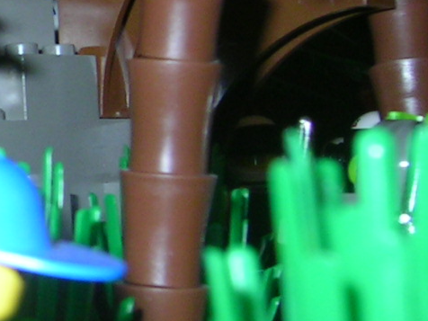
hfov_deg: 14.9
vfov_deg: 12.2
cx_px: -255
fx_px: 1496
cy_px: 92
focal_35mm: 121
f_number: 4.8
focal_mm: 5.6
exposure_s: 1/30
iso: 100
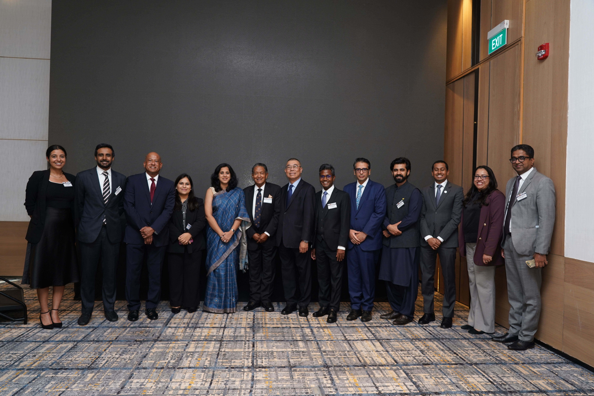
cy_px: 198
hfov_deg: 69.4
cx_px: 297
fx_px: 429
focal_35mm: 26
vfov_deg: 49.6
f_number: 4
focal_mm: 26
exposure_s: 1/100
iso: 800
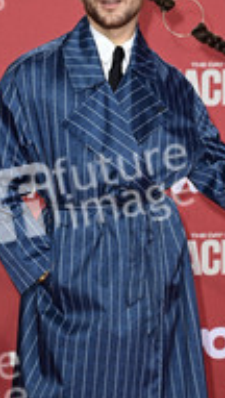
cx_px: 148
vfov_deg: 11.5
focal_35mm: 186
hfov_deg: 6.6
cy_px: 298
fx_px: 1965
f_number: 5
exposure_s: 1/250
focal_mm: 85
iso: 640
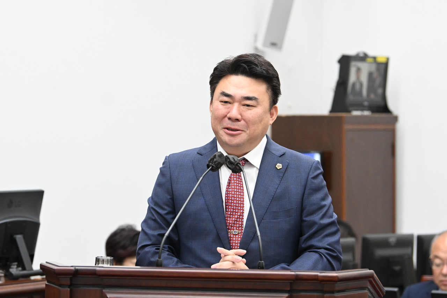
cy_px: 149
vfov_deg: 8.2
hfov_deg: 12.2
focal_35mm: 168
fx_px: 2086
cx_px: 224
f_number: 4
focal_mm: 112
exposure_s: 1/200
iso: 2500
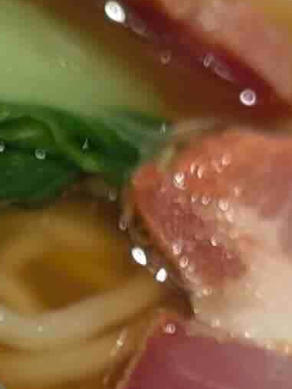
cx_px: 40
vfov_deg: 10.1
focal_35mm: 189
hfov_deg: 7.8
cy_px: 619
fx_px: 2126
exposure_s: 1/100
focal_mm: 4.53
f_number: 1.7
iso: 76
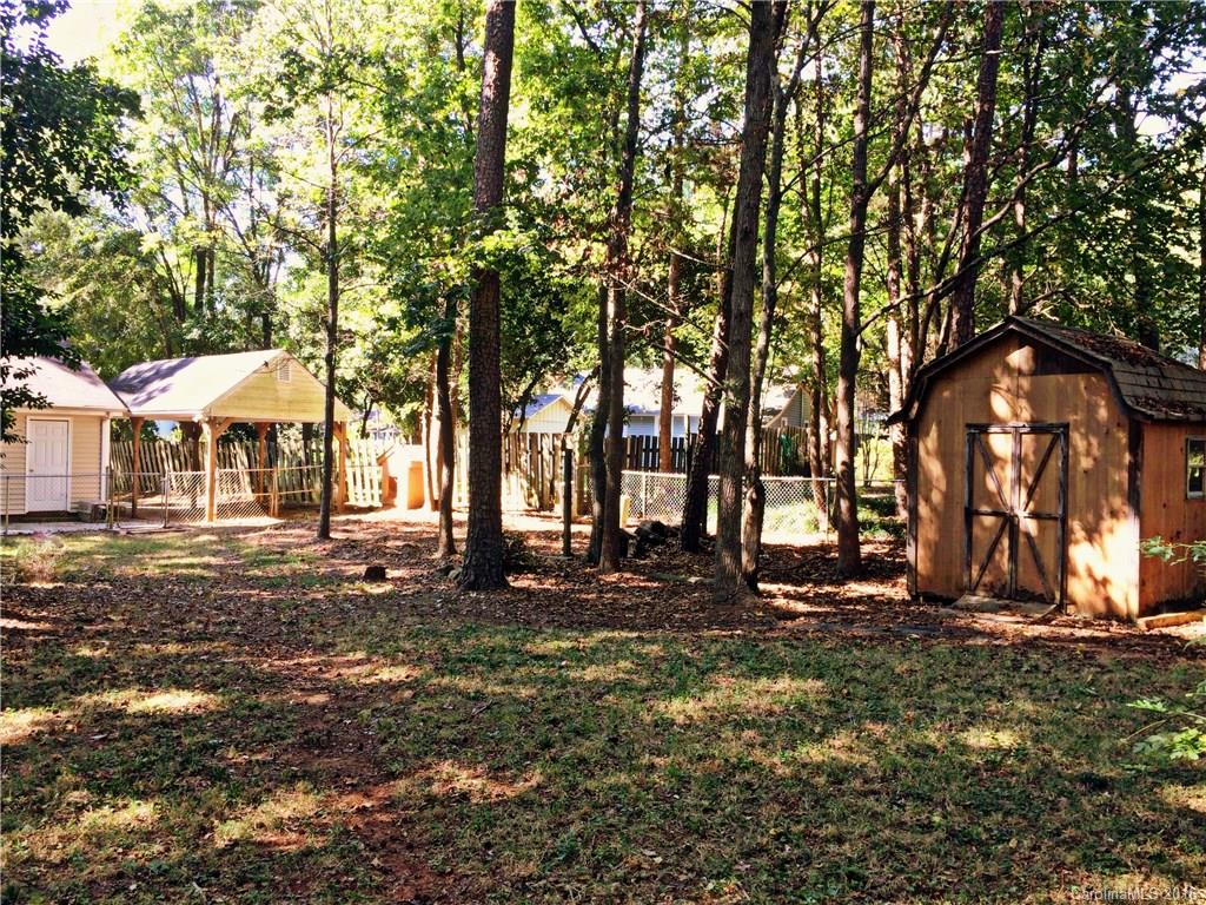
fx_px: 1010
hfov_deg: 61.7
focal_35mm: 29
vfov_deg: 48.2
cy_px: 452
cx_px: 603
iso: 40
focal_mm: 4.15
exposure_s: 1/120
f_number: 2.2
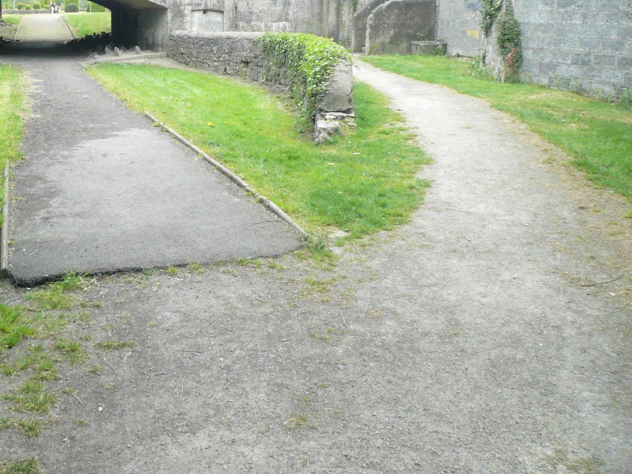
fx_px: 749
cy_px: 136
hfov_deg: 44.6
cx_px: 175
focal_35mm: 41
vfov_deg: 34.6
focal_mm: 4.6
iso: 100
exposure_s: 1/100
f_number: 2.8
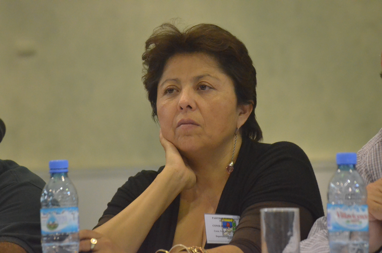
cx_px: 191
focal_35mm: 248
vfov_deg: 5.5
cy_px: 126
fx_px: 2621
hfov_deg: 8.3
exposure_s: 1/500
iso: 6400
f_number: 5.6
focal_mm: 165
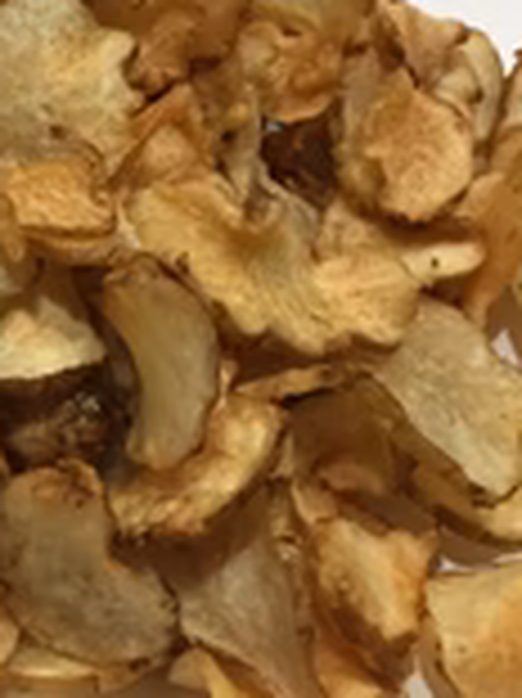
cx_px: 94
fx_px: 1510
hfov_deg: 19.4
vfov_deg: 25.9
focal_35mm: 75
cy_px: 248
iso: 100
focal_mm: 4.15
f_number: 2.2
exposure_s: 1/30
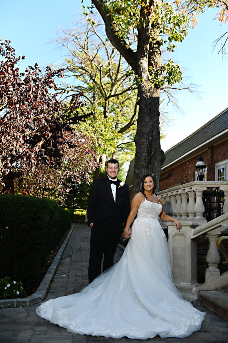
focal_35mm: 35
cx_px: 114
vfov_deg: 54.5
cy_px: 172
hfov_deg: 37.8
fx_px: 333
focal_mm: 35
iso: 50
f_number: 4.5
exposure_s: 1/125
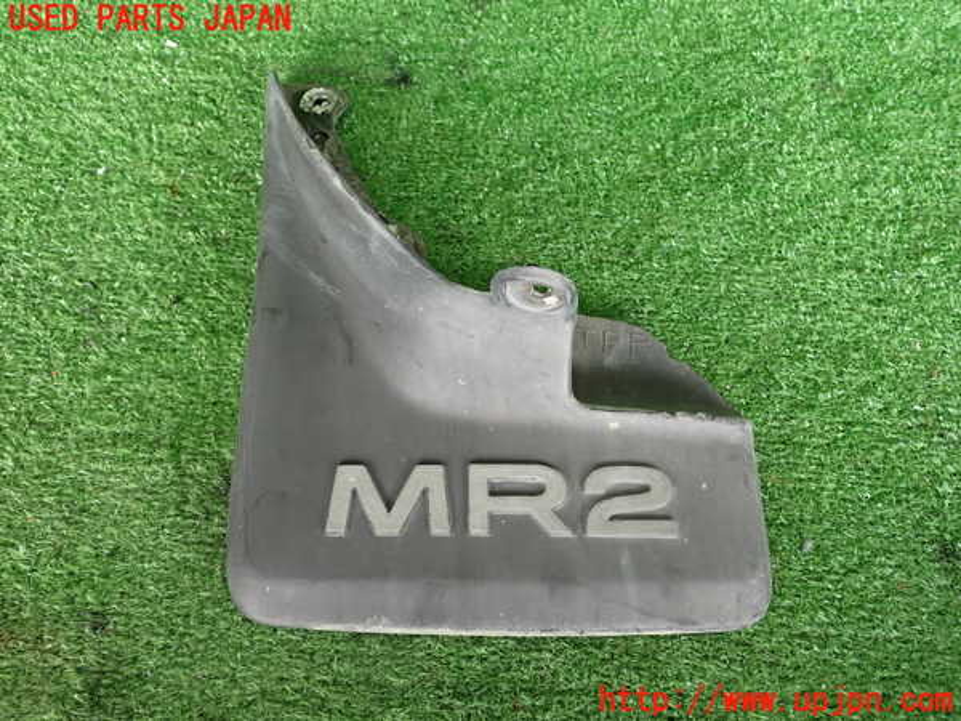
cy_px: 360
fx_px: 888
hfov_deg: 56.8
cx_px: 480
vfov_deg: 44.2
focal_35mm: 32
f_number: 2.4
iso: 250
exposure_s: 1/30
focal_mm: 5.79
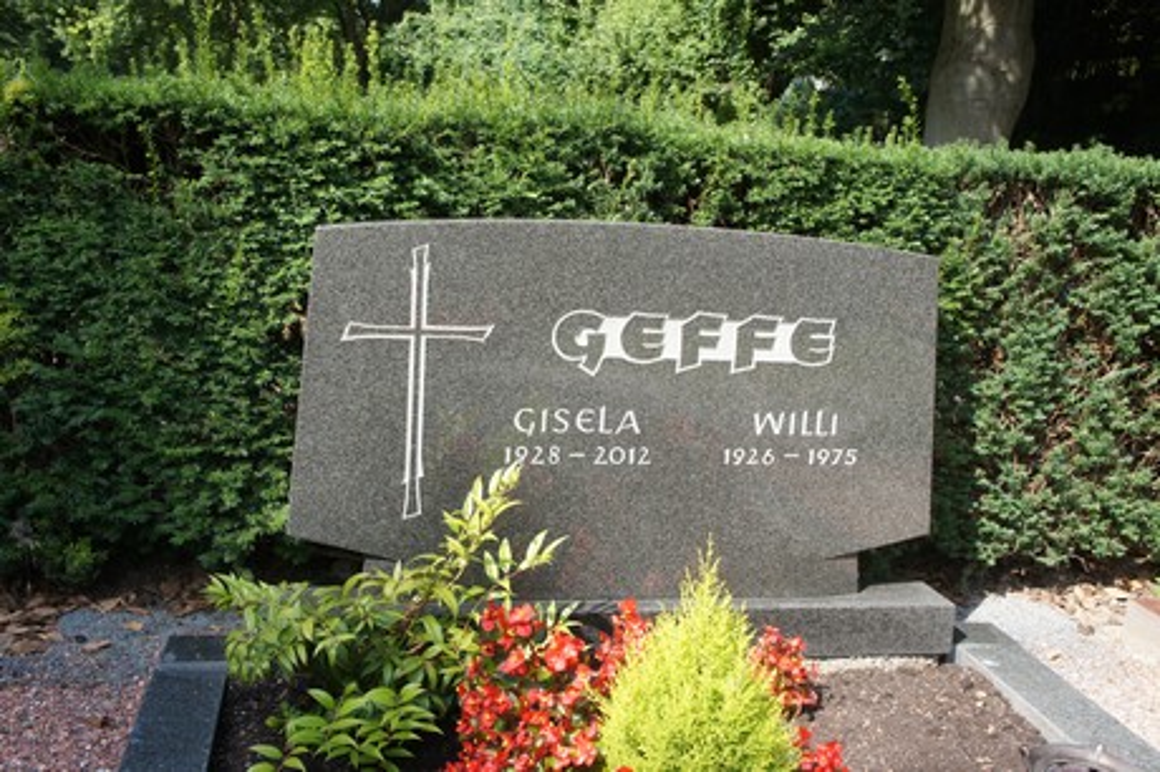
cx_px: 580
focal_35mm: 36
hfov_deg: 53.2
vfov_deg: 36.8
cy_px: 386
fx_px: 1159
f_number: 7.1
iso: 400
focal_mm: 24
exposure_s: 1/250
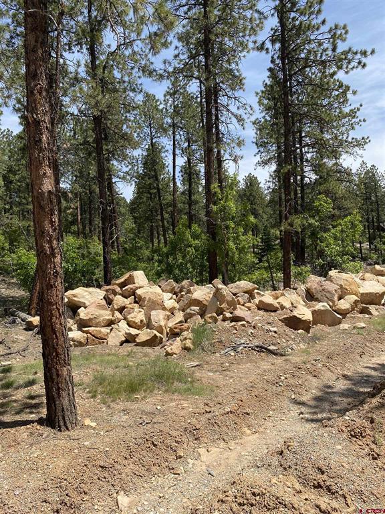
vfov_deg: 67.3
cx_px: 192
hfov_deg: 53.1
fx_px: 386
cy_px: 257
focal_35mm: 26
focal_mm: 4.25
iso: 32
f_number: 1.8
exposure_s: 1/2183
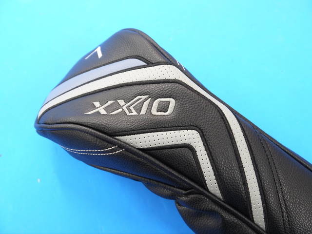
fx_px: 505
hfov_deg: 34.3
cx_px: 156
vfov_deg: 26.1
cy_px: 117
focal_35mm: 56
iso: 800
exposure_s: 1/60
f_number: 4.8
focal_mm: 28
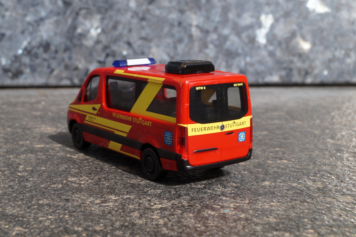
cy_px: 125
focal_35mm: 57
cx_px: 165
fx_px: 559
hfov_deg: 35.3
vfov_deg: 23.9
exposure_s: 1/60
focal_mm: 35
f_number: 22
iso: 200
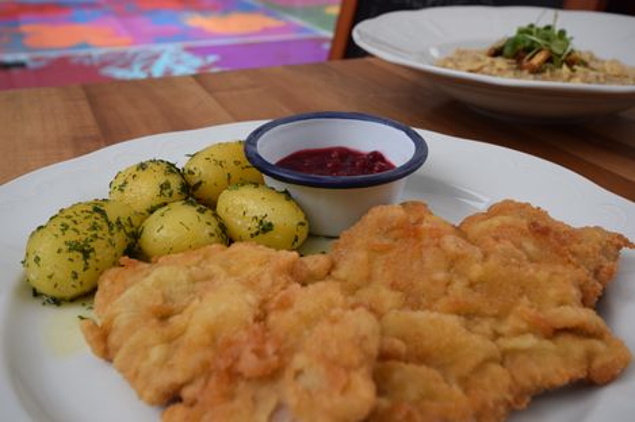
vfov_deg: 36.8
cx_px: 318
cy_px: 211
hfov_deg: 53.2
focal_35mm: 36
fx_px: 635
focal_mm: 24
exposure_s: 1/250
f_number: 8
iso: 400
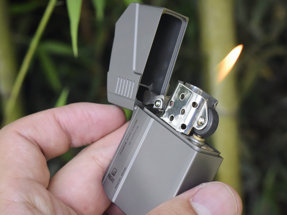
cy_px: 104
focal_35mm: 96
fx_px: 792
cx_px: 127
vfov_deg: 15.5
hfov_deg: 20.5
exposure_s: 1/400
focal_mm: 55
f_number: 11
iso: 3200
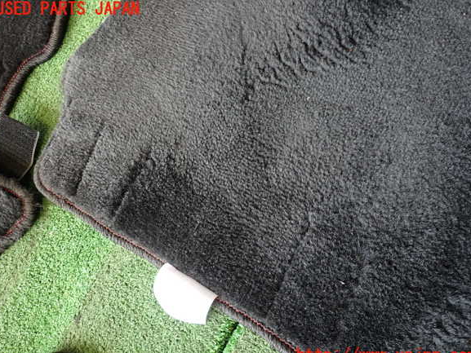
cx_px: 236
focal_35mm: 26
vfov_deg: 53.1
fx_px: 354
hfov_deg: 67.3
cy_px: 183
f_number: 2
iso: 250
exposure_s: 1/30
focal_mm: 4.5
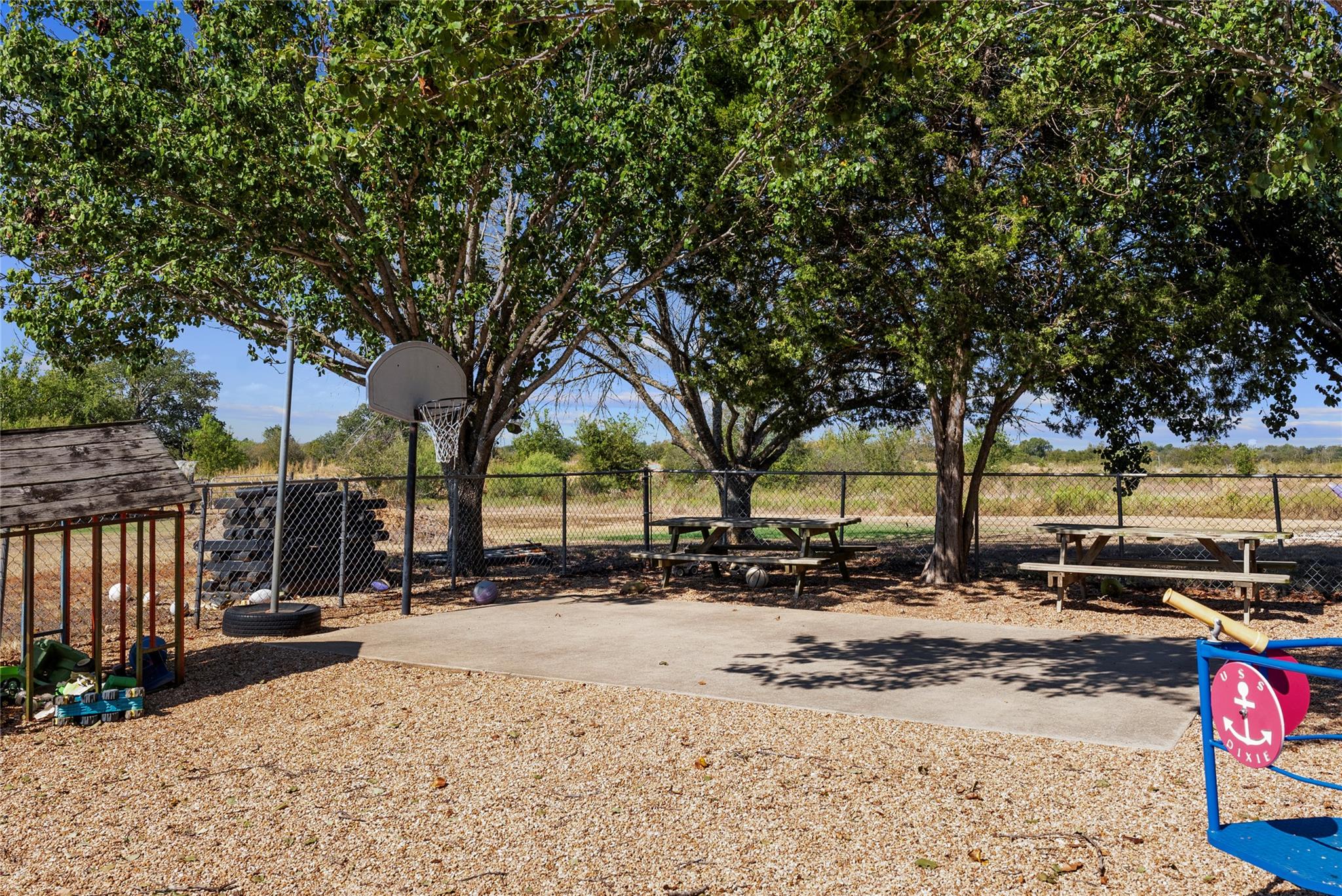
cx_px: 671
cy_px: 448
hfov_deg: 60.3
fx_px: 1156
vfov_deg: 42.4
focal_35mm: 31
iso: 200
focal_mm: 31
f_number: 8
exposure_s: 1/80
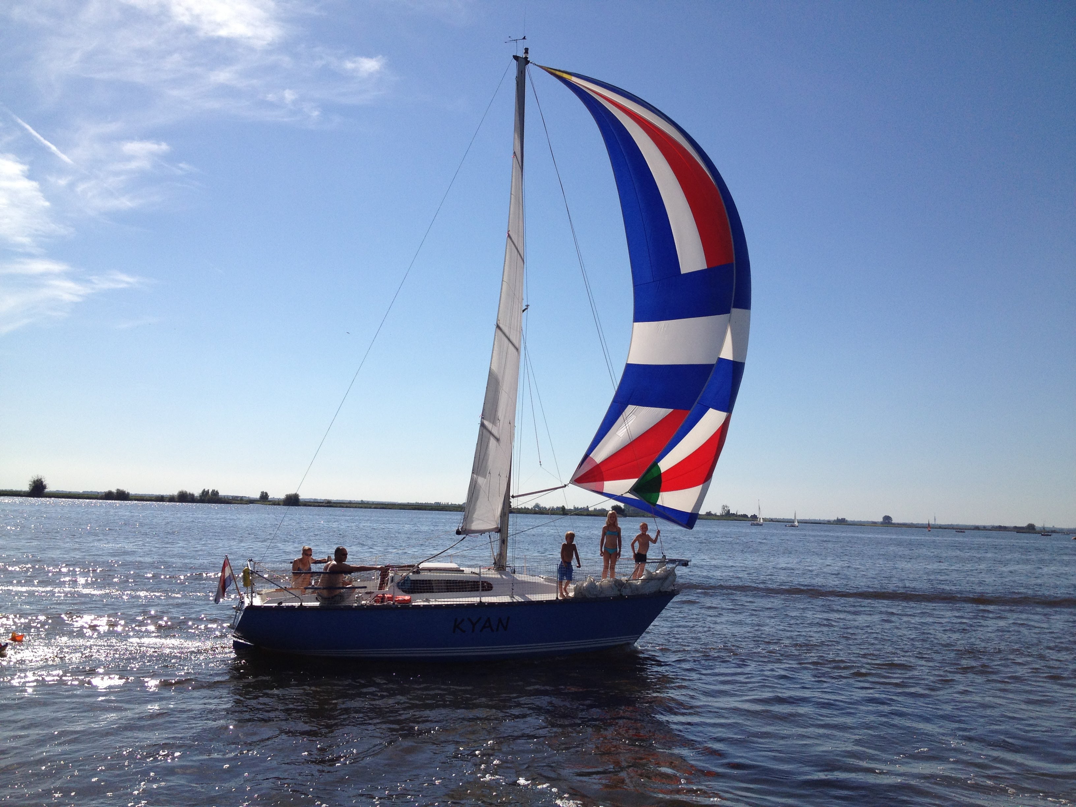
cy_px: 404
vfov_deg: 40.7
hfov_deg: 52.6
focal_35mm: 35
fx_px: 1088
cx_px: 538
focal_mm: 4.28
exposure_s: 1/3953
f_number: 2.4
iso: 64
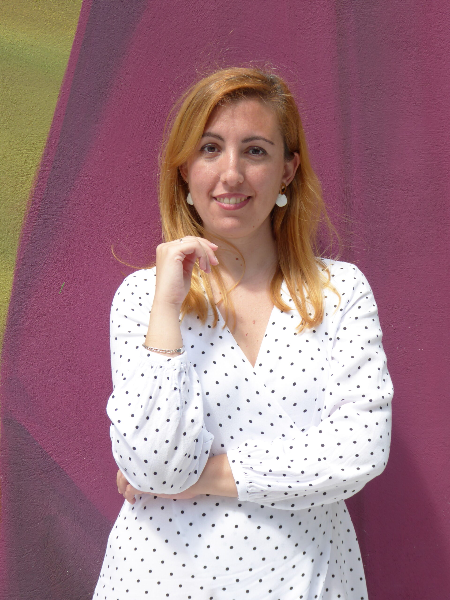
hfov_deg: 22.6
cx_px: 225
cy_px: 300
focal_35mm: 65
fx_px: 1127
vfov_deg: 29.8
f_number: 4.3
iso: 80
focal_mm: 10.9
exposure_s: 1/100
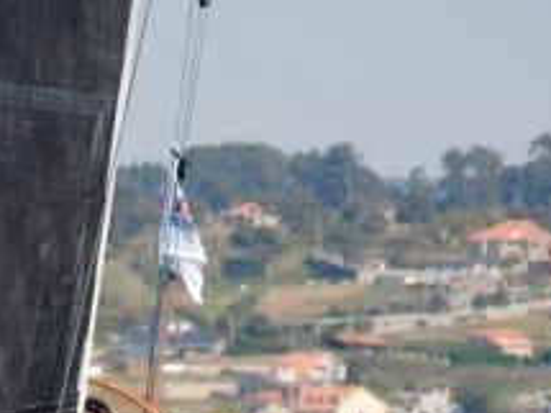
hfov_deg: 3.2
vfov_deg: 2.4
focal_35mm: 623
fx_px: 9911
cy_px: 584
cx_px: 77
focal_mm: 116
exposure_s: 1/500
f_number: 5.6
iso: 100
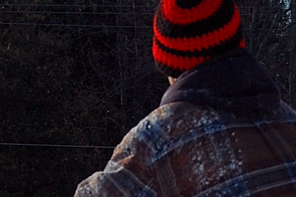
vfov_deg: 5.7
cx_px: 226
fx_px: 1973
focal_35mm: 240
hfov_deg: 8.6
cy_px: 198
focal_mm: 34
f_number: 4.5
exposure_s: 1/4000
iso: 400
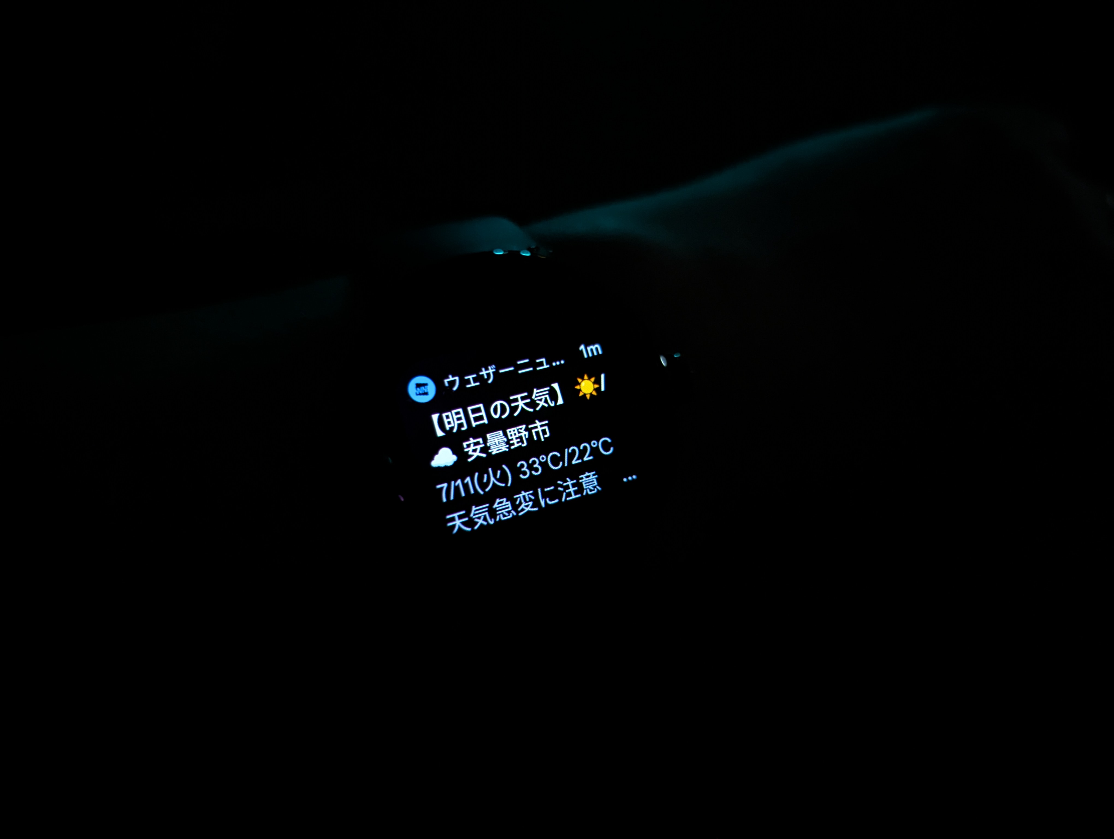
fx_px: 773
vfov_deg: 56.9
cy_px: 420
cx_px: 557
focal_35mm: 24
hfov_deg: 71.5
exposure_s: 1/23.8
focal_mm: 6.81
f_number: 1.85
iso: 2771
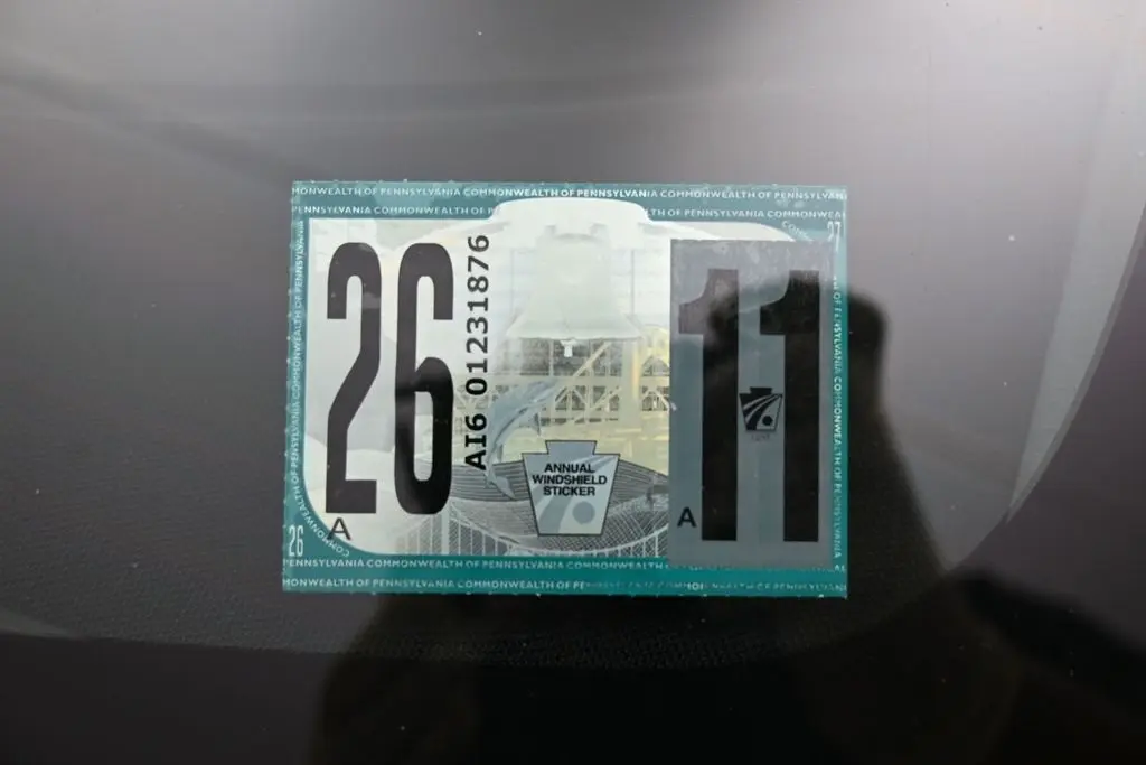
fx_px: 1194
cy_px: 382
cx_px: 573
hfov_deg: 51.3
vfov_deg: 35.5
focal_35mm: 38
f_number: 4.2
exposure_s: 1/250
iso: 320
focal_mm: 25
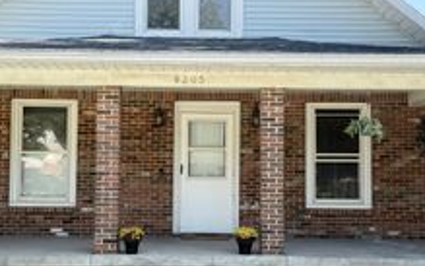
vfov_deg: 22.4
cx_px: 200
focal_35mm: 58
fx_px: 672
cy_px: 137
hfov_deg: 35.1
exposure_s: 1/593
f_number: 1.78
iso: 100
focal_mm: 6.76
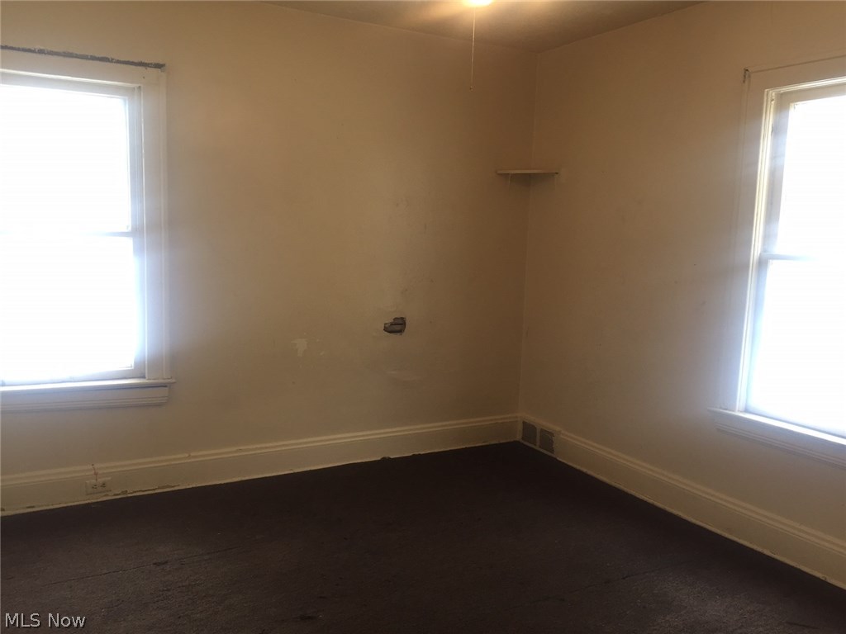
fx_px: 709
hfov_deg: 61.7
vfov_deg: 48.2
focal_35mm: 29
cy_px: 317
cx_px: 423
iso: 40
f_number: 2.2
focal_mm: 4.15
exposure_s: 1/40
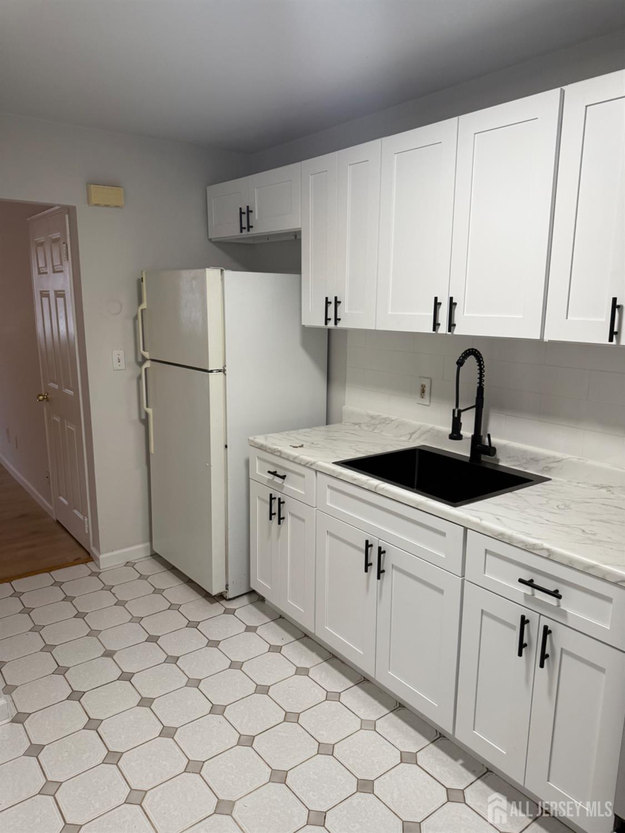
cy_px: 416
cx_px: 312
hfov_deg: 56.8
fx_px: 578
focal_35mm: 24
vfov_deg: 71.6
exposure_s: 1/120
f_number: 1.78
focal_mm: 6.76
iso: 200
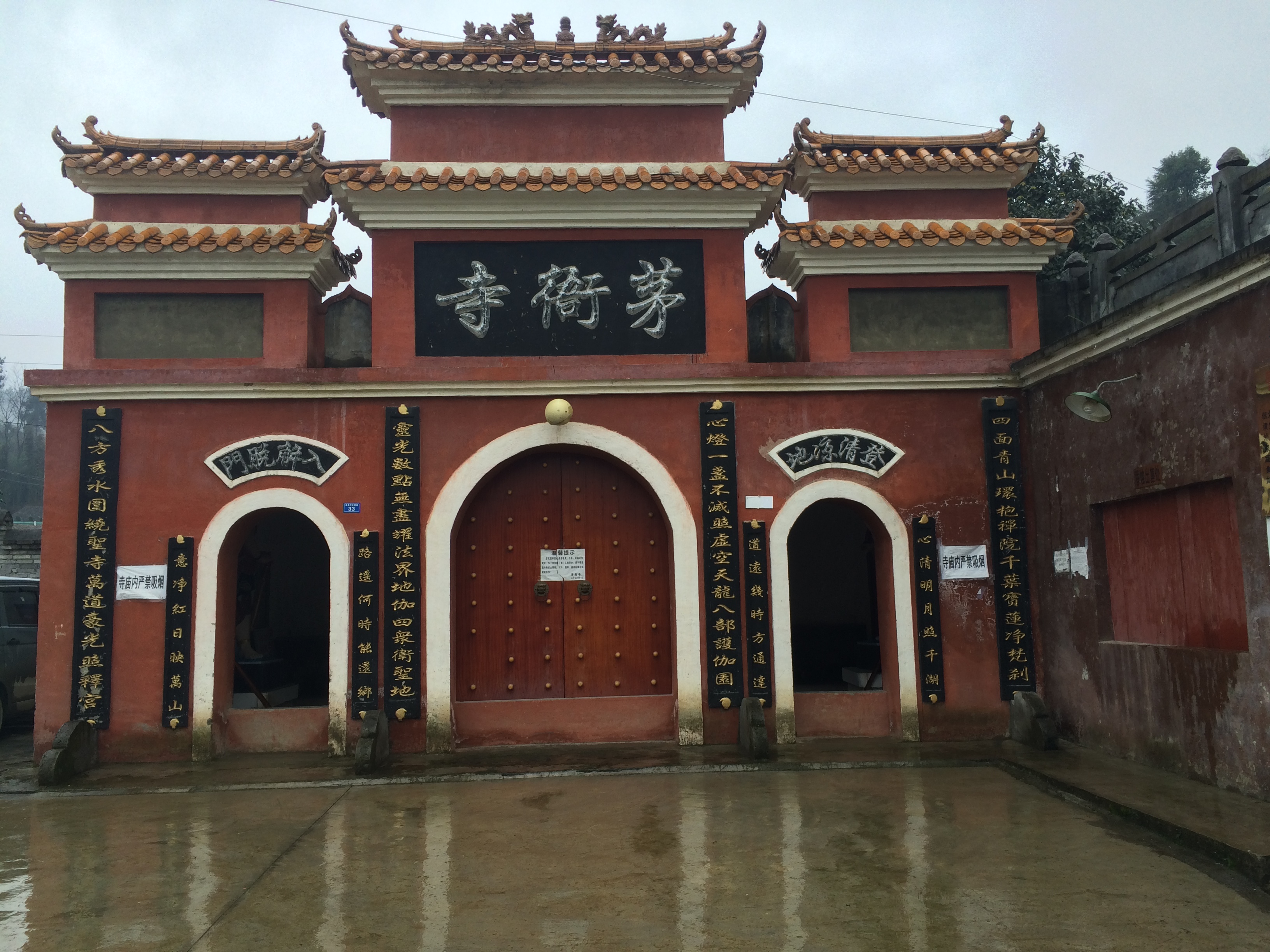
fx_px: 1064
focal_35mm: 29
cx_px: 635
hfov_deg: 61.7
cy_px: 476
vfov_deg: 48.2
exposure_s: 1/100
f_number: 2.2
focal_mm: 4.15
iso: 32
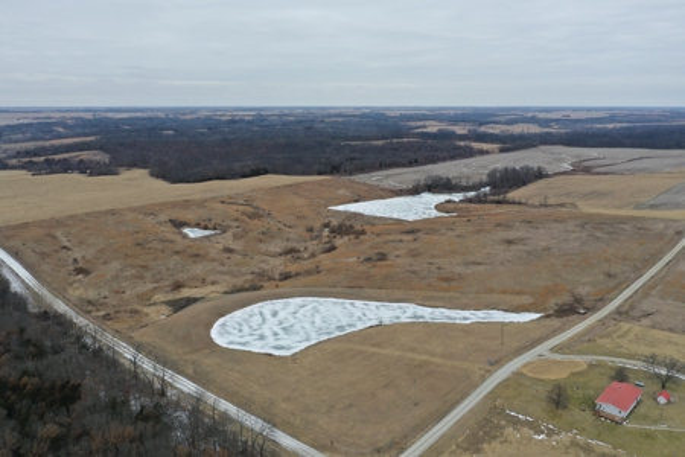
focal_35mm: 28
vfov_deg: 46.4
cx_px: 342
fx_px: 533
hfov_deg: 65.5
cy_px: 228
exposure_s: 1/240
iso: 100
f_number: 5
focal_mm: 10.26
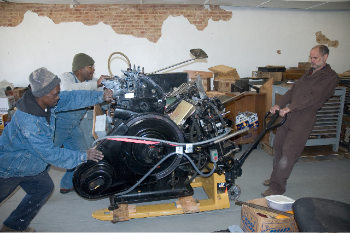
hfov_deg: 67.4
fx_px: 262
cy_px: 116
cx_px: 175
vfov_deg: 47.9
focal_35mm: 27
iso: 200
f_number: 3.5
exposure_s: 1/60
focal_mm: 18
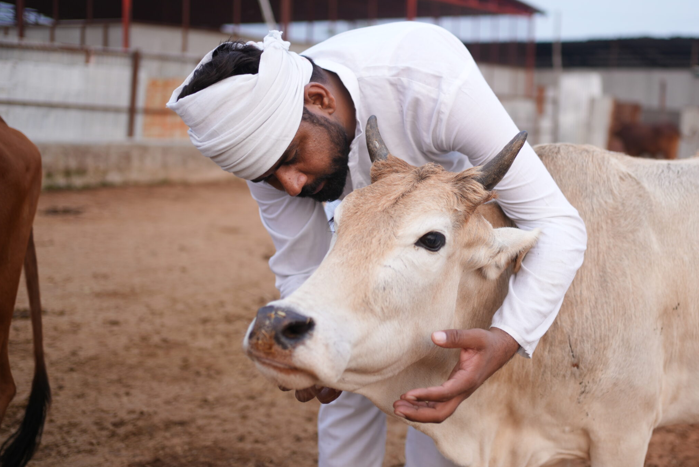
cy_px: 211
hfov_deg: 44.1
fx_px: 855
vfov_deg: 30.5
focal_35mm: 44
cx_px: 436
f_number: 2
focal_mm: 35
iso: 160
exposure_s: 1/200
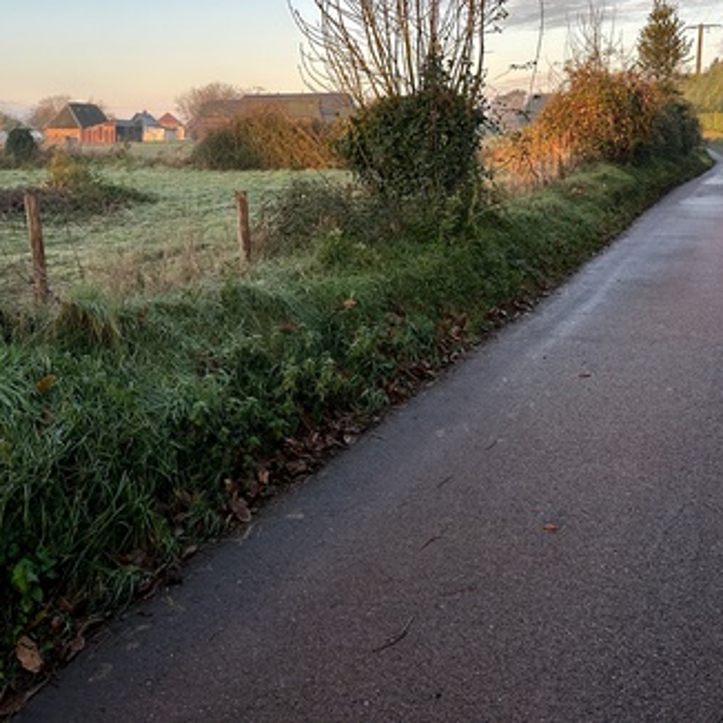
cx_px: 228
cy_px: 226
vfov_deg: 42.1
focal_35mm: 39
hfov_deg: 42.1
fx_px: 922
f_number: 1.78
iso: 80
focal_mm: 6.86
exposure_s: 1/549
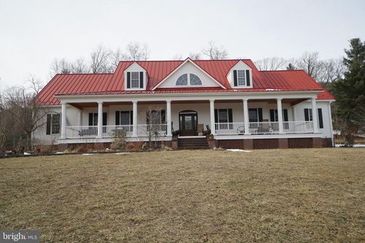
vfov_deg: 47.9
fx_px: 274
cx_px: 182
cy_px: 122
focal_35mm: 27
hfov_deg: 67.4
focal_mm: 18
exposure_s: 1/320
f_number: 5.6
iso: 100
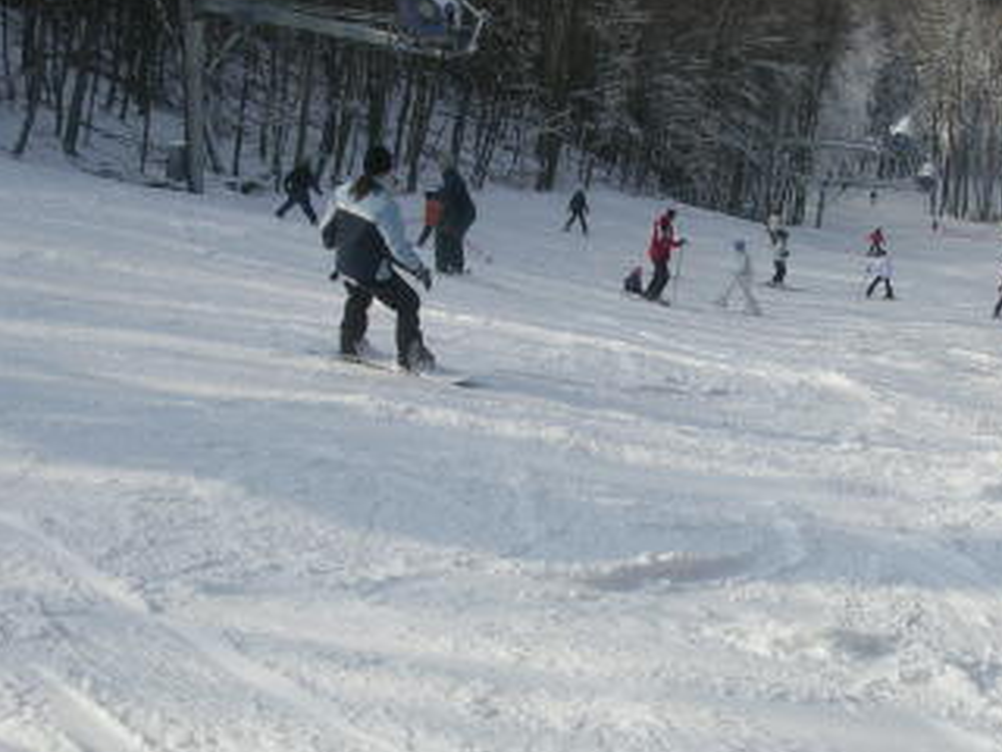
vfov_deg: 25.6
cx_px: 595
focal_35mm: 57
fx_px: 1650
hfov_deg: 33.7
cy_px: 464
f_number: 5.6
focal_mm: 5.8
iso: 50
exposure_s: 1/347
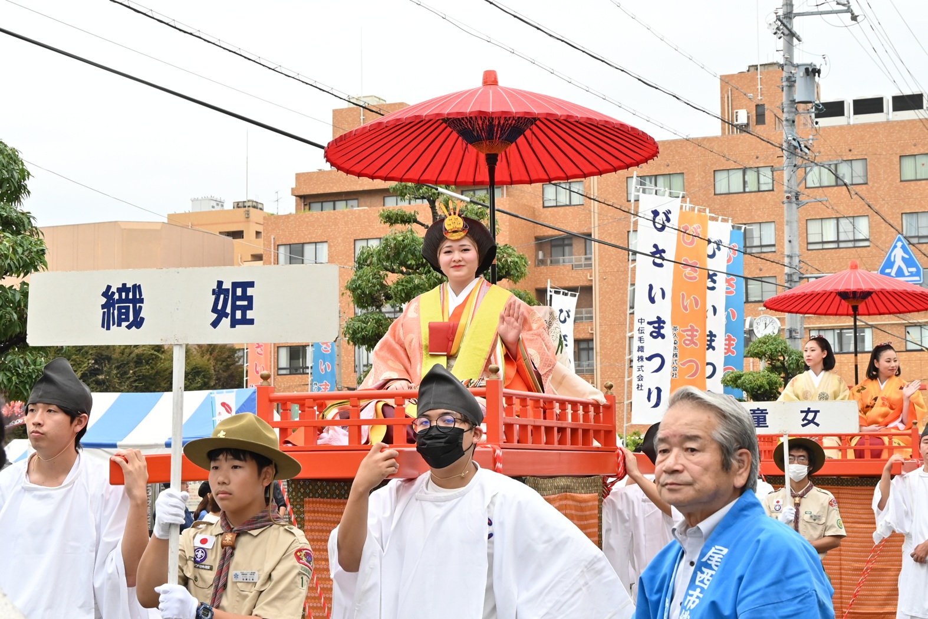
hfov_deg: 30.5
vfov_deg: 20.6
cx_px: 464
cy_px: 310
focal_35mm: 66
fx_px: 1701
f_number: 9
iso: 800
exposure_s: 1/500
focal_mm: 44
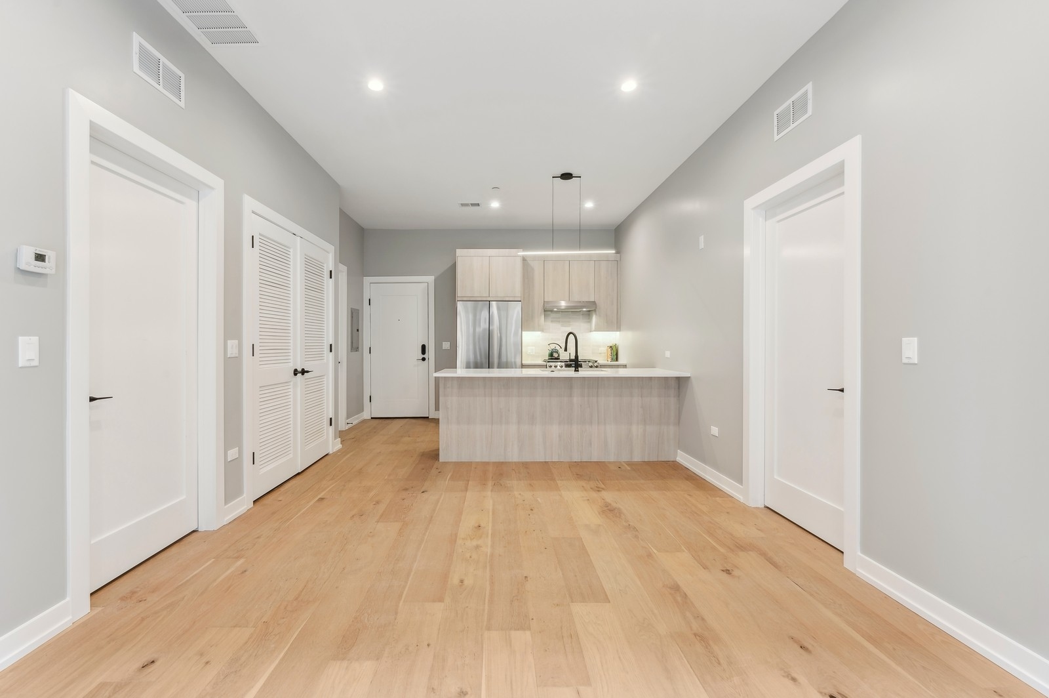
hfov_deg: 100.4
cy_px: 349
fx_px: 437
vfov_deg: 77.2
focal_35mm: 15
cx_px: 524
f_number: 10
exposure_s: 1/2
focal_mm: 15
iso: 100
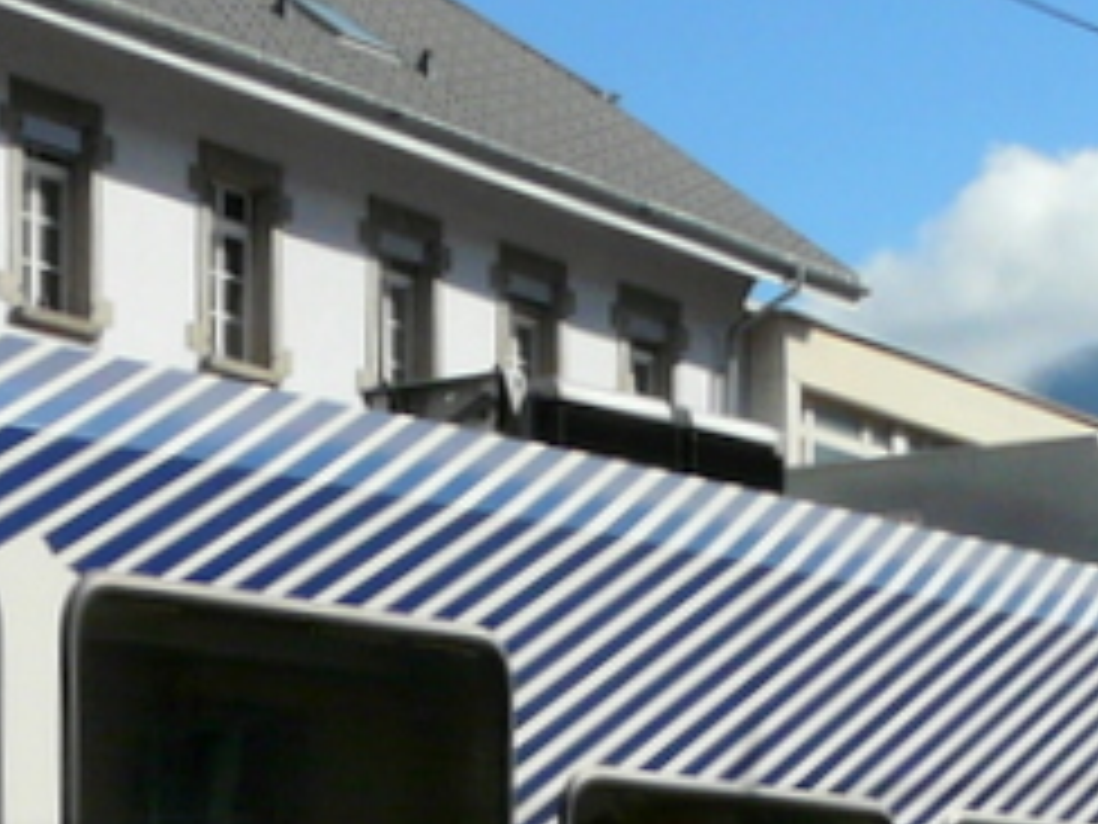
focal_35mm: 135
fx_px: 4282
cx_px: 302
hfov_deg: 14.6
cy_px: 1162
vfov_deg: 10.7
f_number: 6.3
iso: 100
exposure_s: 1/500
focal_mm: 5.4
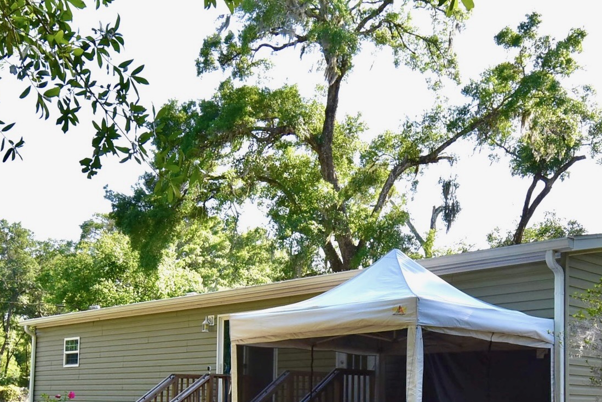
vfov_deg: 29.5
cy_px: 347
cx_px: 333
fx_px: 736
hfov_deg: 44.4
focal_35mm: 44
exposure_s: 1/200
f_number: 10
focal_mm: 14
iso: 400
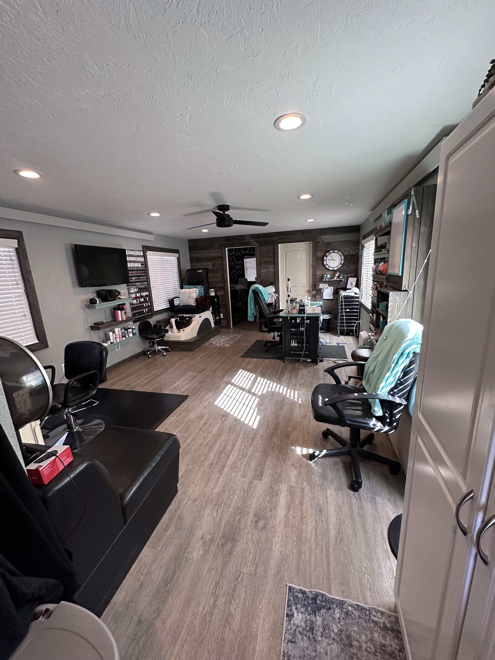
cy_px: 330
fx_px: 267
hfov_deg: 85.7
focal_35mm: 14
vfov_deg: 102.1
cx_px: 248
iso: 250
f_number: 2.2
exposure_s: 1/120
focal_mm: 2.22
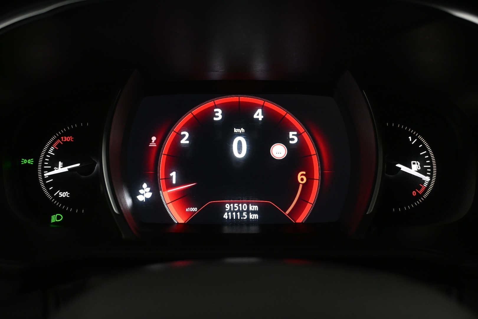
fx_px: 627
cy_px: 160
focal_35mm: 47
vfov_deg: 28.5
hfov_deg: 41.7
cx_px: 239
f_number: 5
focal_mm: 31.5
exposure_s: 1/50
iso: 2200
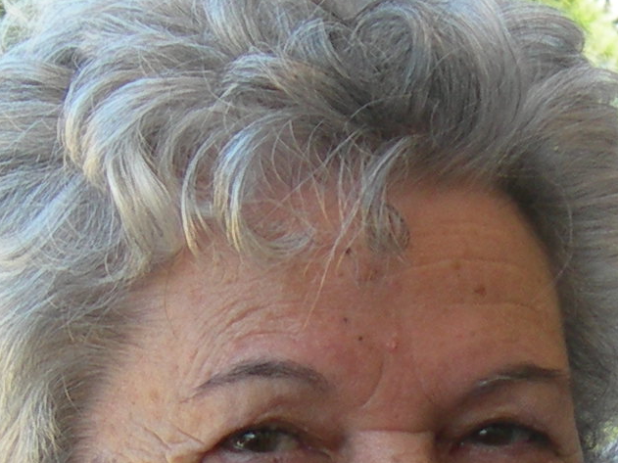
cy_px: 536
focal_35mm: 185
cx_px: 590
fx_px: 3302
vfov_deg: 8.0
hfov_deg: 10.6
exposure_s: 1/252
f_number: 2.8
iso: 50
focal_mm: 7.8
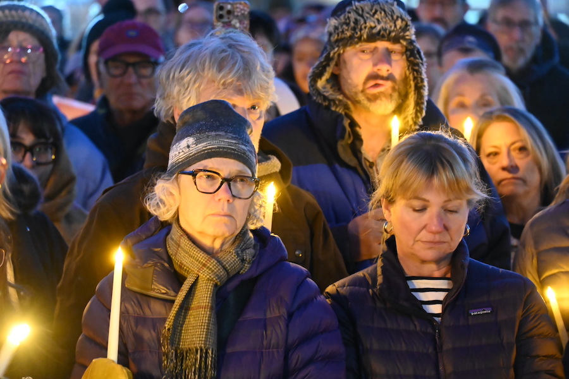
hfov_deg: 10.3
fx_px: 3161
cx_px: 284
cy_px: 190
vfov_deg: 6.9
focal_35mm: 200
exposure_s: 1/6
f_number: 6.3
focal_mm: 200
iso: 16000
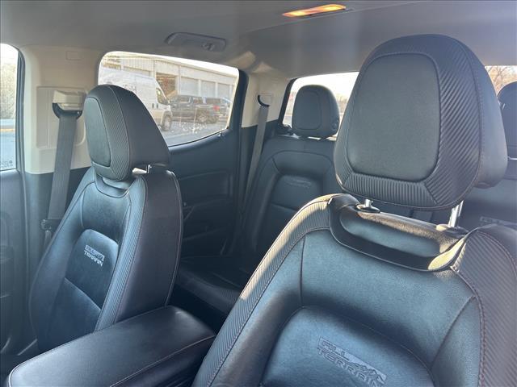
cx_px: 258
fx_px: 388
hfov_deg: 67.3
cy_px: 194
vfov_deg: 53.1
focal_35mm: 26
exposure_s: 1/121
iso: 125
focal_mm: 5.7
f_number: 1.5
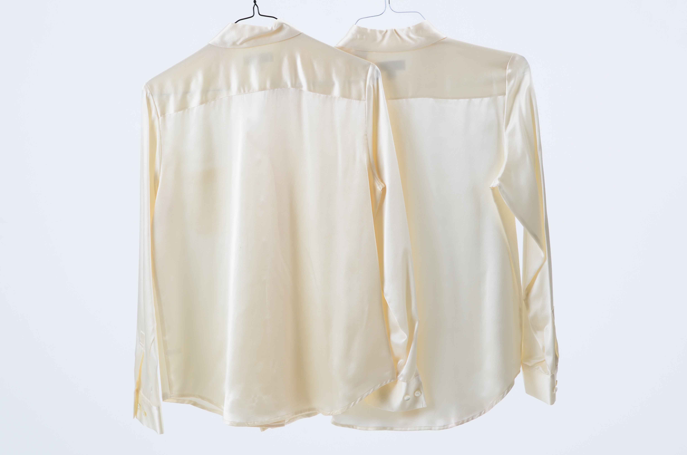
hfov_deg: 18.2
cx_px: 344
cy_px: 228
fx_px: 2142
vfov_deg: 12.1
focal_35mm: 112
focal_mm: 75
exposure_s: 1/160
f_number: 11
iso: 200
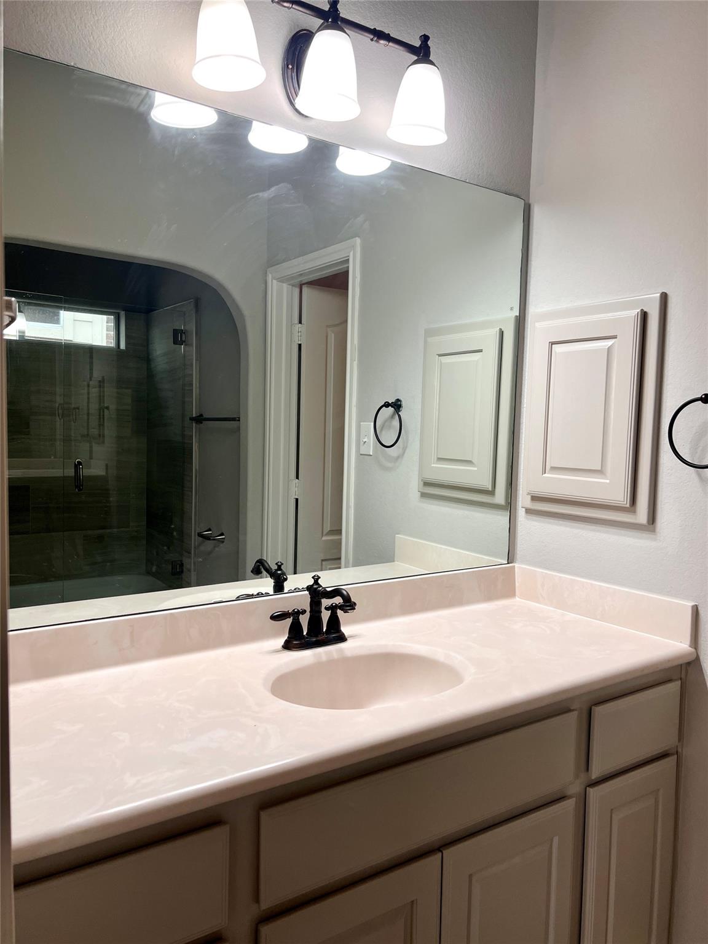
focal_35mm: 26
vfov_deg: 67.3
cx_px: 354
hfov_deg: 53.1
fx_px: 709
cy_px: 472
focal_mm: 5.7
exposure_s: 1/120
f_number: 1.5
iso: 64
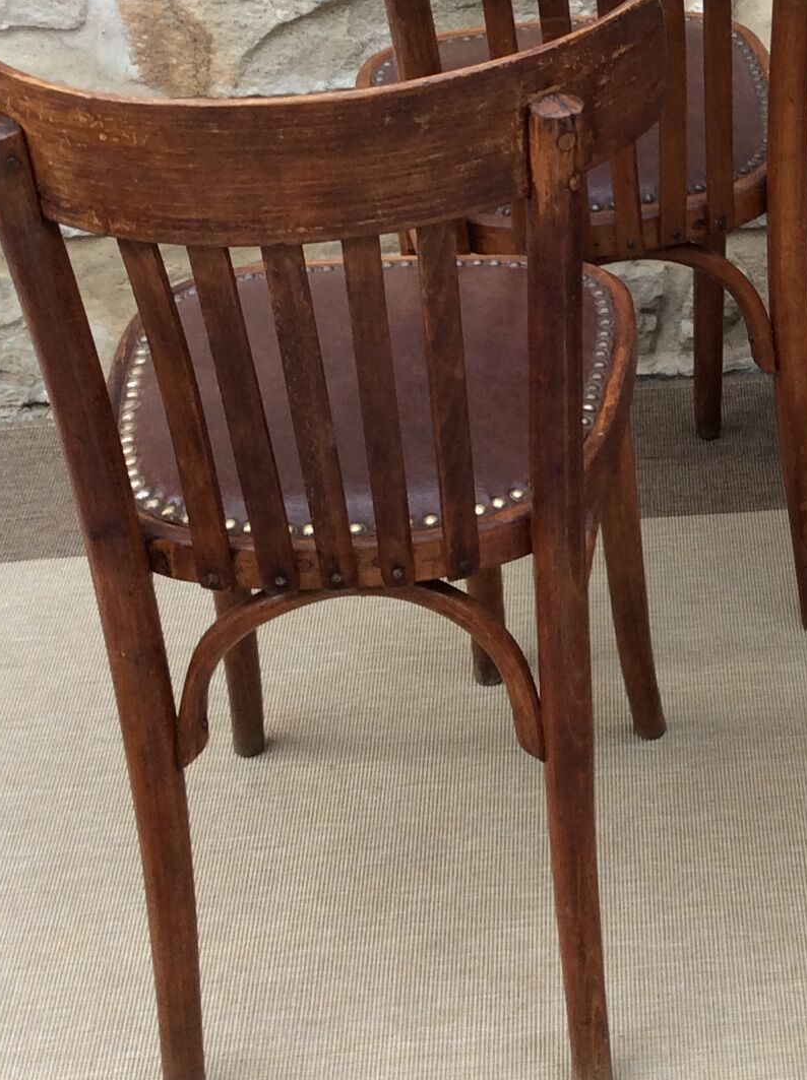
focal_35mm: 78
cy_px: 357
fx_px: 2431
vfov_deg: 24.9
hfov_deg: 18.3
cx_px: 828
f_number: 2.4
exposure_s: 1/179
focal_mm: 3.3
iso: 32
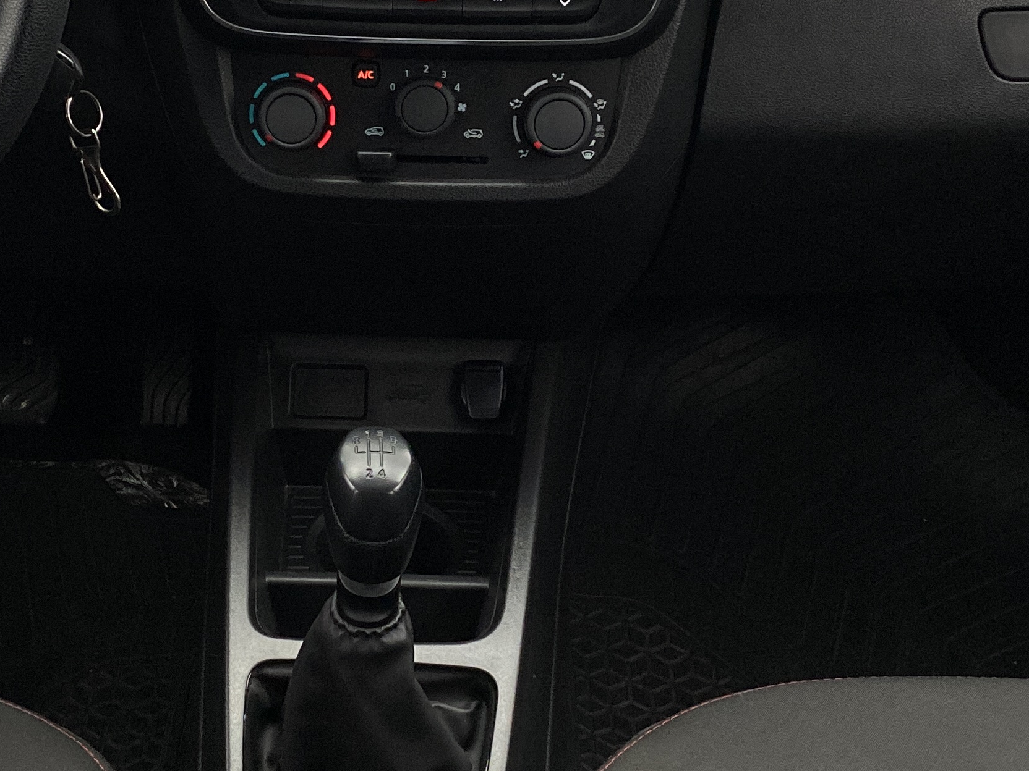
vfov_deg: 23.2
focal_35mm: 63
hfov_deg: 30.6
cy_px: 292
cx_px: 397
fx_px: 1873
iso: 320
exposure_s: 1/60
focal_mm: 4.25
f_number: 1.8
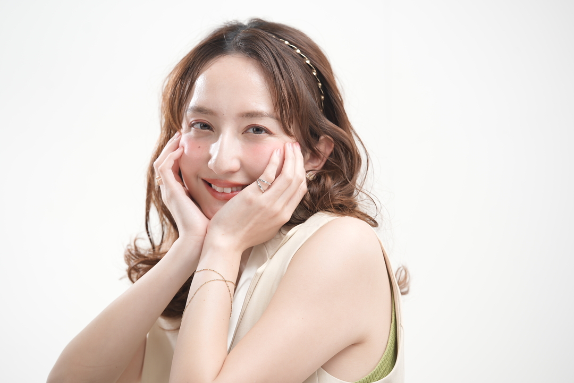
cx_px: 287
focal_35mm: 110
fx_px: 1755
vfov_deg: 12.5
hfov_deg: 18.6
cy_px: 192
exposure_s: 1/60
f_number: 4
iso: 200
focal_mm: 110
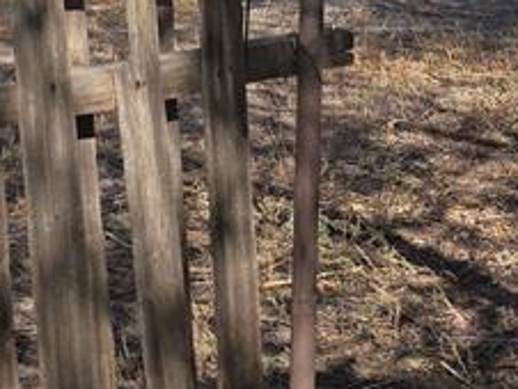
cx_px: 275
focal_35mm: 104
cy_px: -173
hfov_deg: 18.9
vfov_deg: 13.5
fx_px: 1558
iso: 12
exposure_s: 1/472
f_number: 1.7
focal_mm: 6.3
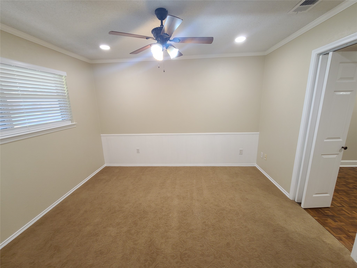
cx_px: 178
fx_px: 134
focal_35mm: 13
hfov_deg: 106.2
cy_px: 134
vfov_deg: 89.9
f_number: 2.2
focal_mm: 2.2
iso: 160
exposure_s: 1/59
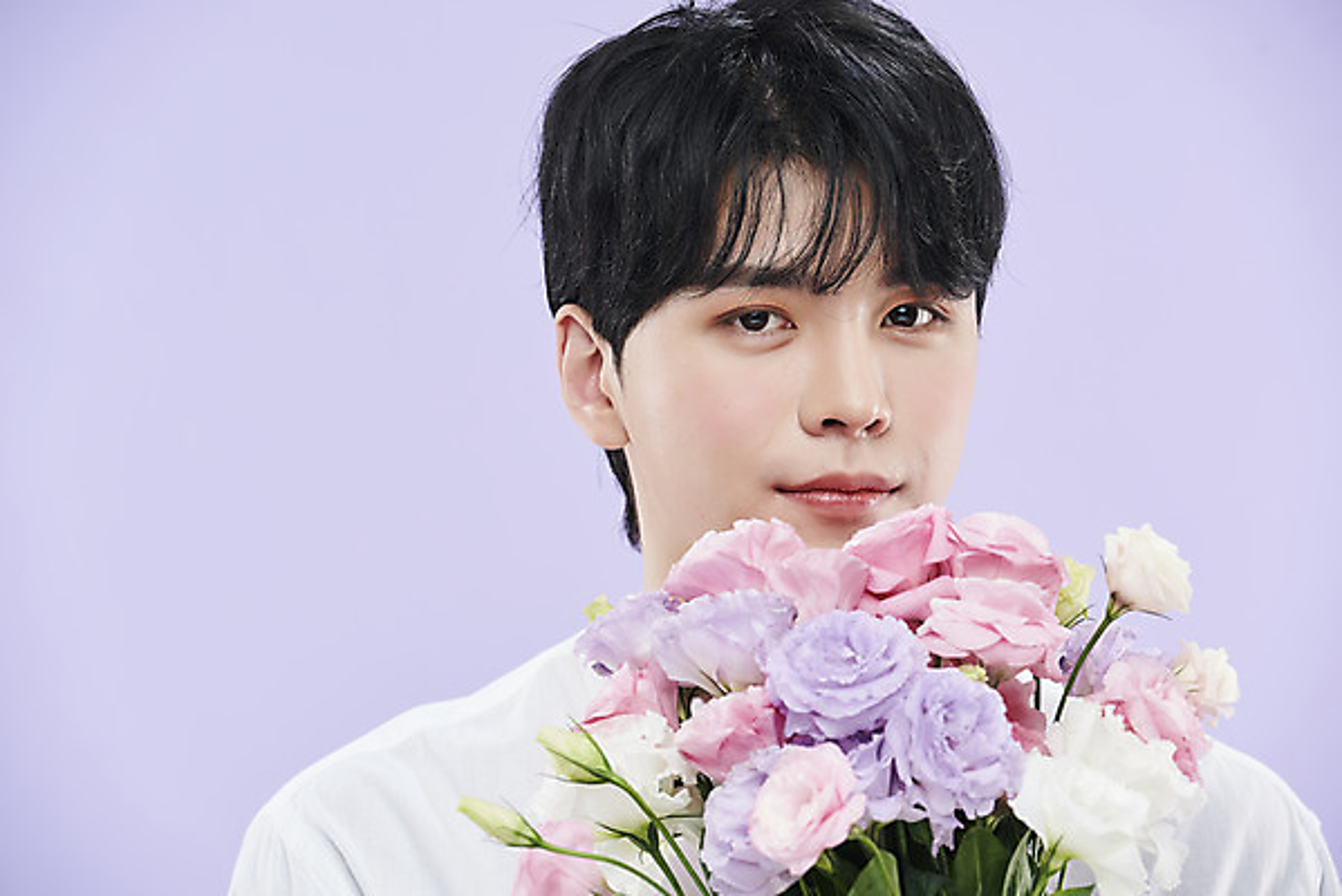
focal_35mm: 200
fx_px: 7459
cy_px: 448
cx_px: 671
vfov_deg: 6.9
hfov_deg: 10.3
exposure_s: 1/125
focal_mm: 200
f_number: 8
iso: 31
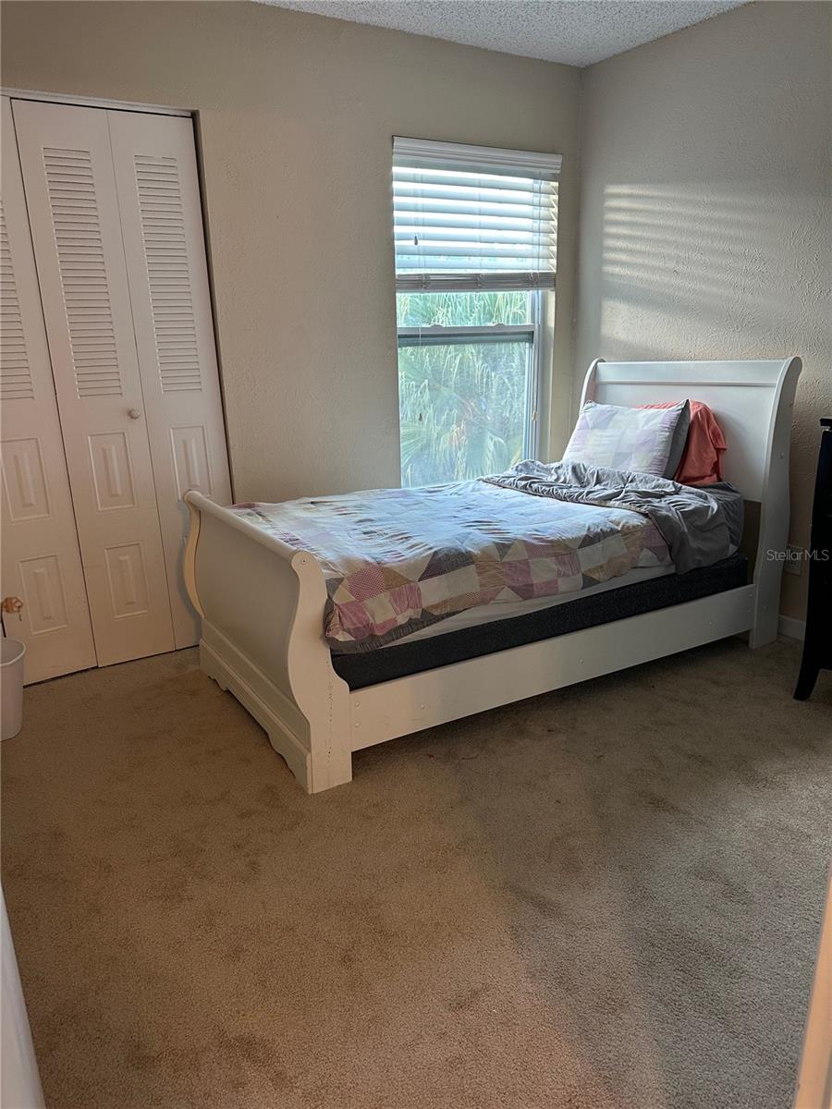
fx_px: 769
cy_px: 554
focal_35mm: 24
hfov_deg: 56.8
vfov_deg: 71.6
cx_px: 416
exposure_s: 1/60
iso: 160
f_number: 1.78
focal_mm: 6.86
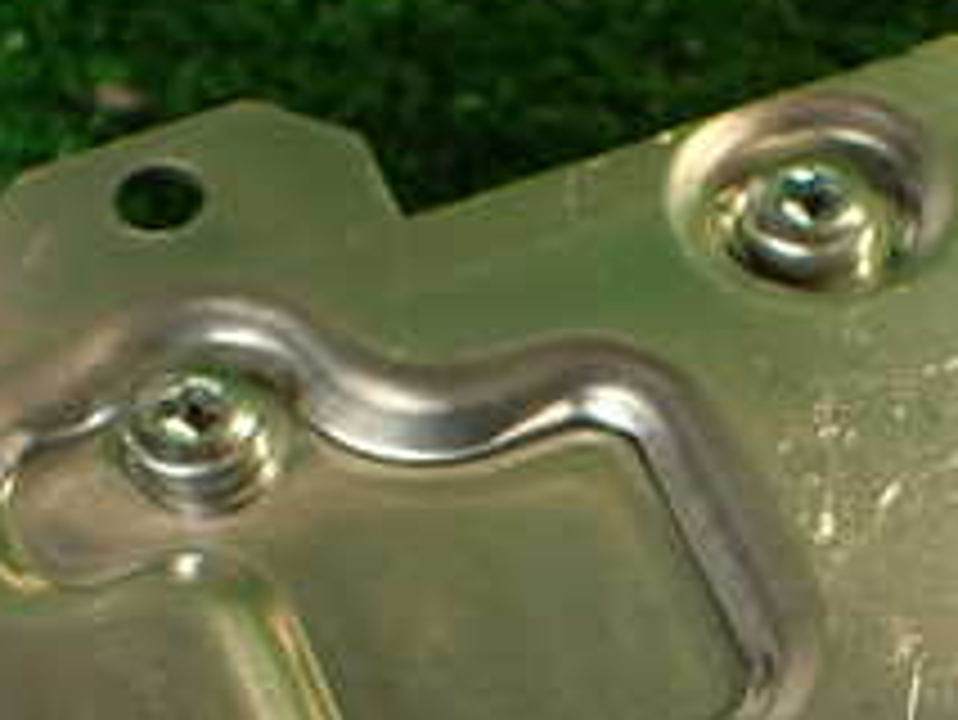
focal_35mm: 90
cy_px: 801
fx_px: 2492
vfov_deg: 15.9
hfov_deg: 21.6
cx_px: 724
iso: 200
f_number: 2.4
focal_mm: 5.79
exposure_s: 1/60
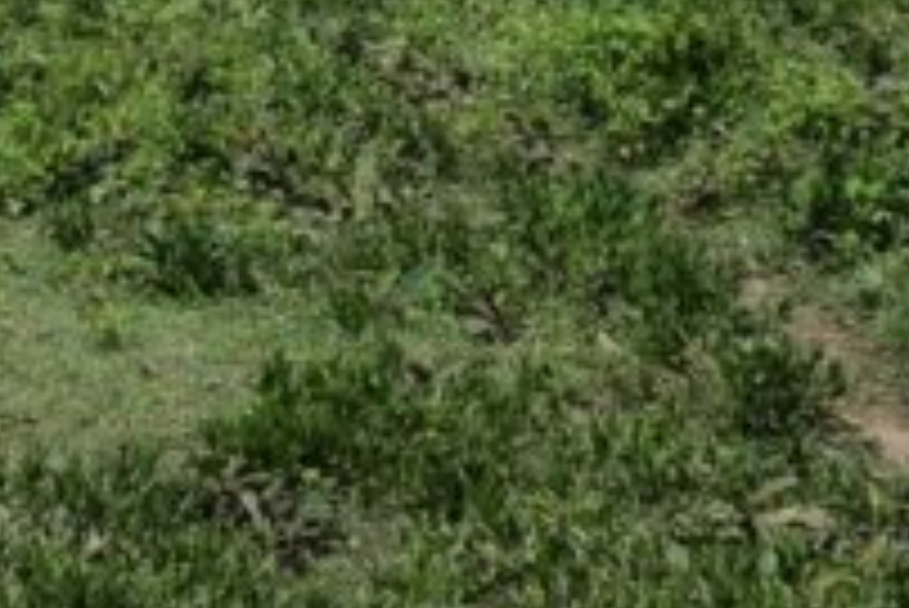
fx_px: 6709
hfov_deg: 7.5
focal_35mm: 266
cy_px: -426
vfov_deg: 5.1
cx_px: -873
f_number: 10
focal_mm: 35
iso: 200
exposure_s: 1/400
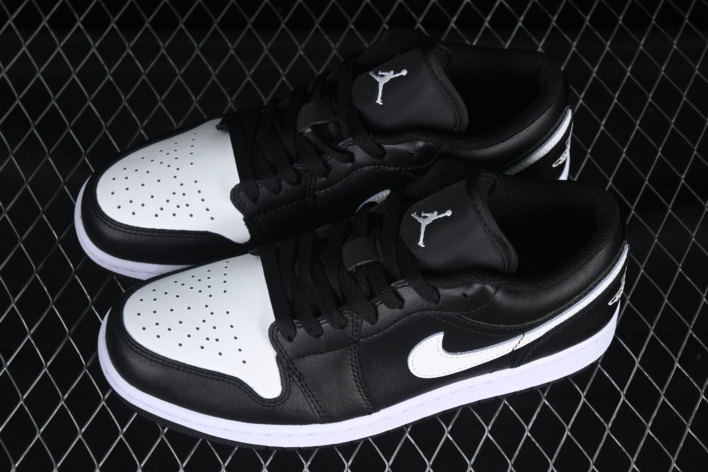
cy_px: 236
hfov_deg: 27.0
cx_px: 354
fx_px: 1475
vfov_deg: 18.2
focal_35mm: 75
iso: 160
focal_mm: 50
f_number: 6.3
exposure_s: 1/60
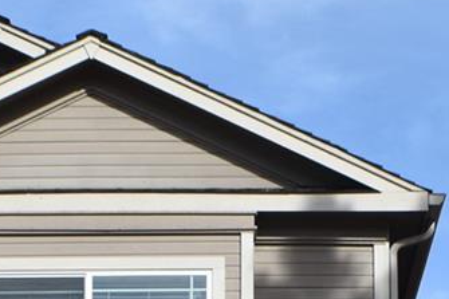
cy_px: 574
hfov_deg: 9.0
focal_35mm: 229
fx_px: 2855
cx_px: 194
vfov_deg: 5.9
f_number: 9
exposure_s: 1/320
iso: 200
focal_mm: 32
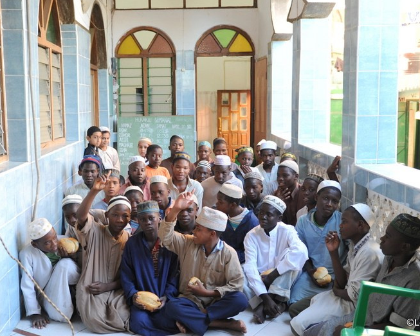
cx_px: 235
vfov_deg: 47.1
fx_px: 386
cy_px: 168
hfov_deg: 57.0
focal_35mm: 31
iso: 800
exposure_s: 1/125
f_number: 2.8
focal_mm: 27
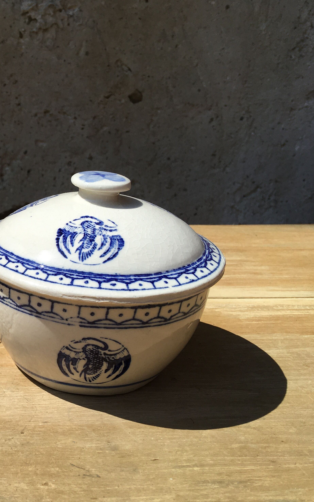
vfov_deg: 47.2
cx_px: -28
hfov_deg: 28.0
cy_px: 249
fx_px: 575
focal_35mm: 42
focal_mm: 4.15
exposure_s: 1/2137
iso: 25
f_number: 2.2
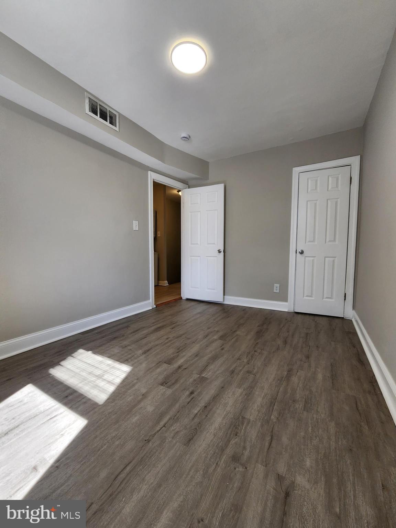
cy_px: 264
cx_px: 198
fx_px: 198
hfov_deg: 89.9
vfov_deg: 106.2
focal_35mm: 13
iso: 80
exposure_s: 1/120
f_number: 2.2
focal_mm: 2.2
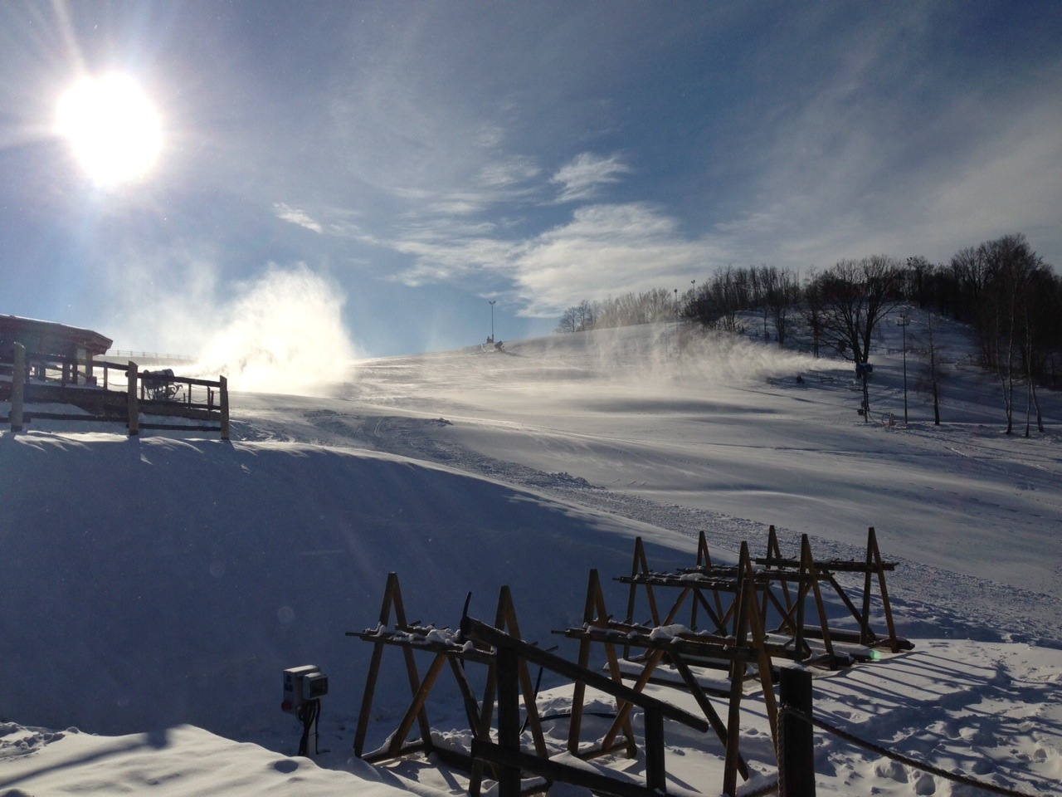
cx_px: 531
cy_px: 398
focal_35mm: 33
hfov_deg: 55.4
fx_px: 1012
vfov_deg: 42.9
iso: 50
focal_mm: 4.13
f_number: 2.4
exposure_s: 1/6803
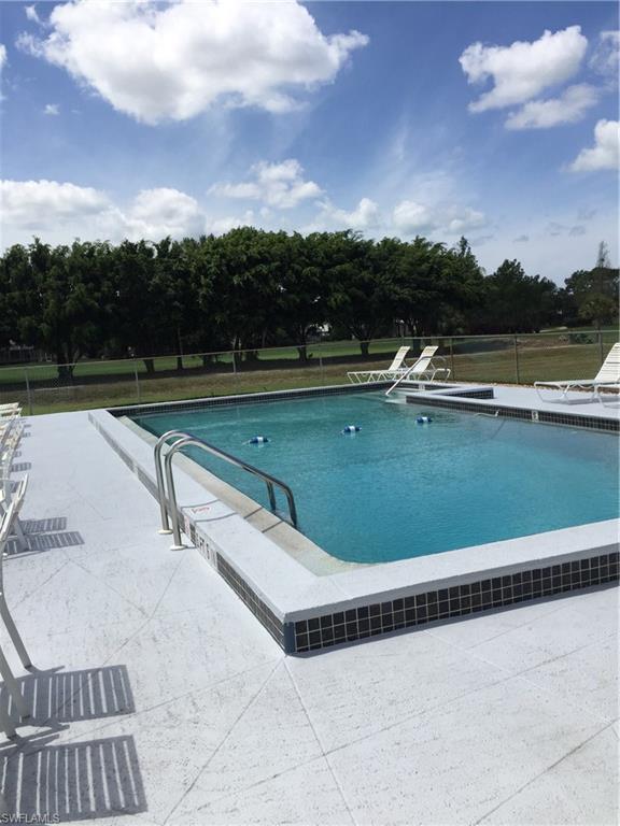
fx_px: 693
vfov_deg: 61.7
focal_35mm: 29
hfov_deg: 48.2
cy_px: 413
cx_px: 310
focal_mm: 4.15
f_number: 2.2
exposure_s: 1/3049
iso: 32
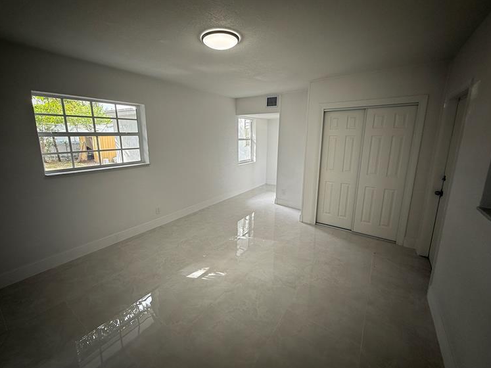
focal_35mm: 15
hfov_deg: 98.1
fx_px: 213
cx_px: 235
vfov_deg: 81.7
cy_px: 175
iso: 100
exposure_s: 1/120
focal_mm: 2.22
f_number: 2.2
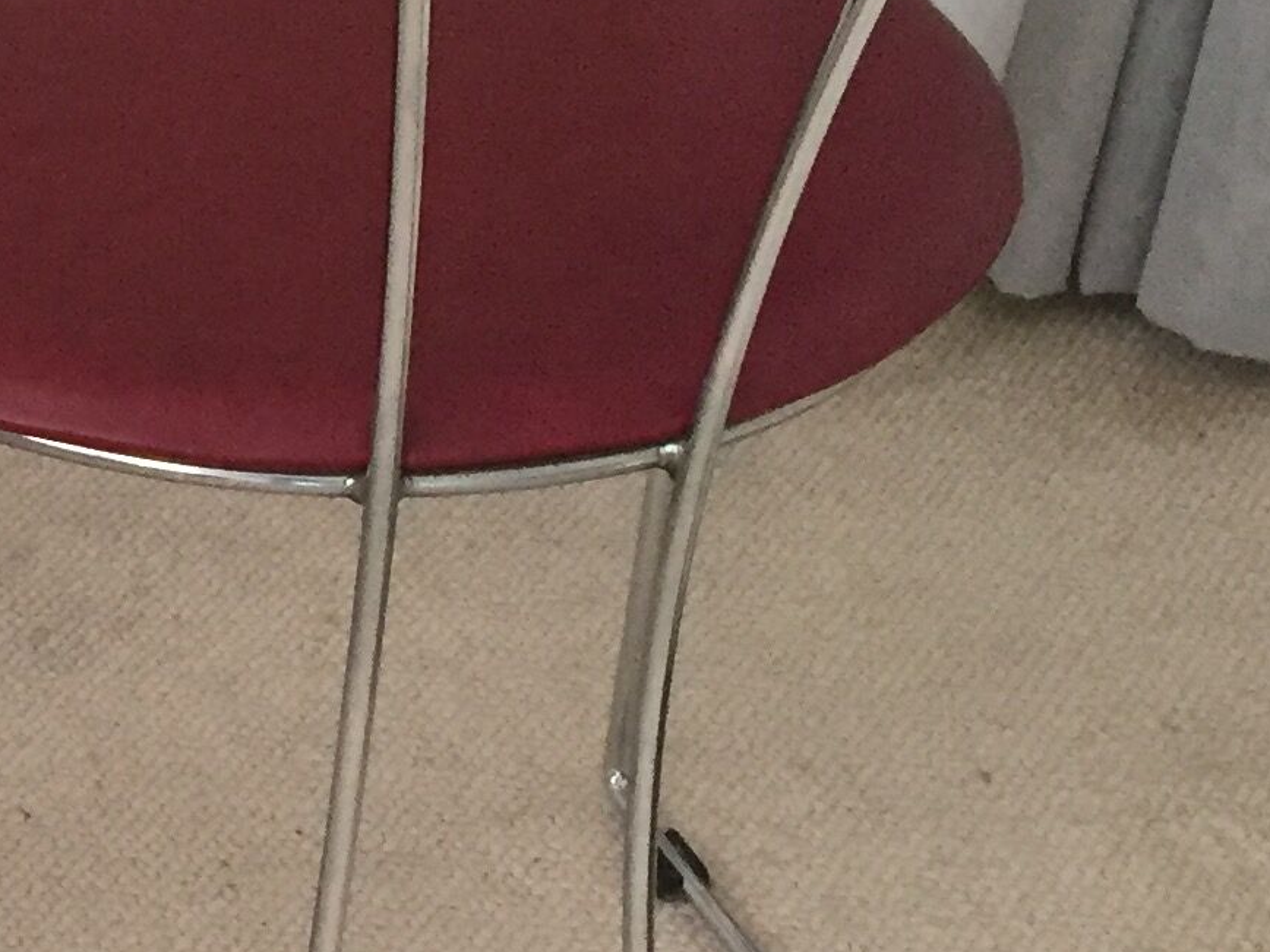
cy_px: 583
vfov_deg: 13.6
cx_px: -758
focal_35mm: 109
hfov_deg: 16.2
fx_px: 3999
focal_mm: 4.15
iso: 250
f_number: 2.2
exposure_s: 1/33
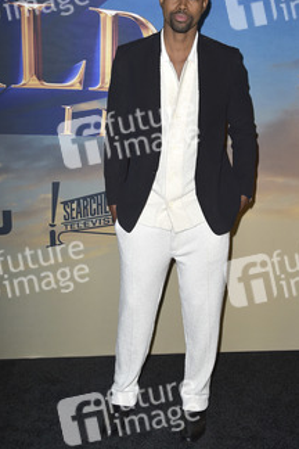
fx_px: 585
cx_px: 170
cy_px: 205
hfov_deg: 28.6
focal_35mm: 47
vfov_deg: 41.9
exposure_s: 1/250
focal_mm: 38
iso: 320
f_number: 6.3
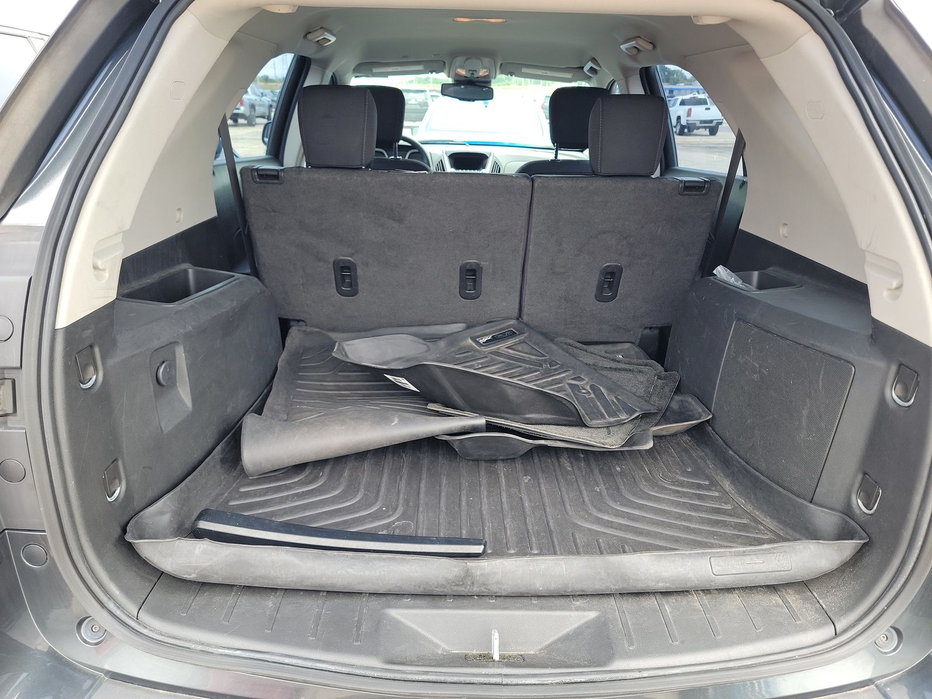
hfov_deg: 71.6
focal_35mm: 24
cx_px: 466
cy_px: 350
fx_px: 646
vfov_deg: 56.8
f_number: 1.8
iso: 59
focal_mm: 6.7
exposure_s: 1/59
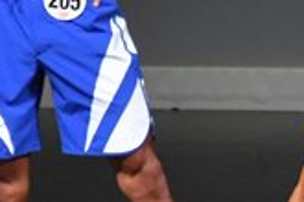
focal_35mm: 1406
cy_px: 26
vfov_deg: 1.0
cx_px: 624
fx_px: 11872
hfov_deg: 1.5
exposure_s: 1/400
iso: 4000
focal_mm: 200
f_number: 5.6
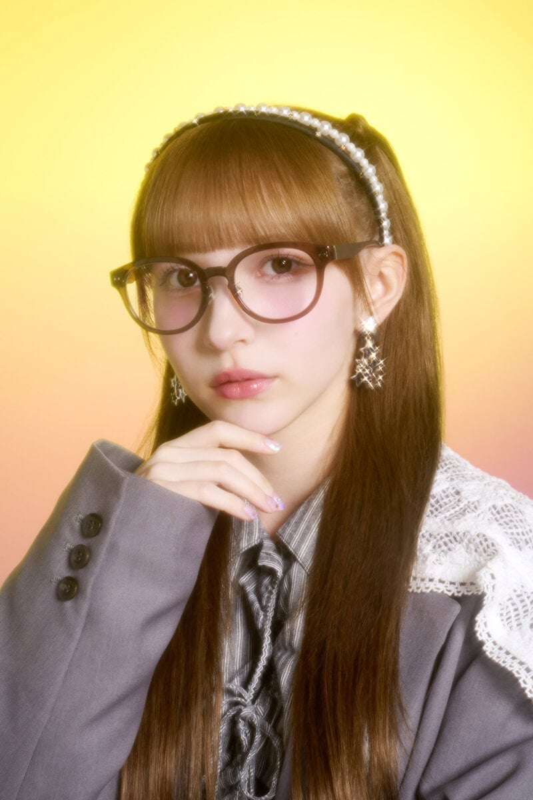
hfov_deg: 20.9
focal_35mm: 65
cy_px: 400
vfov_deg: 31.0
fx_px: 1443
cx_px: 266
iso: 800
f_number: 16
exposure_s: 1/13
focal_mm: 65
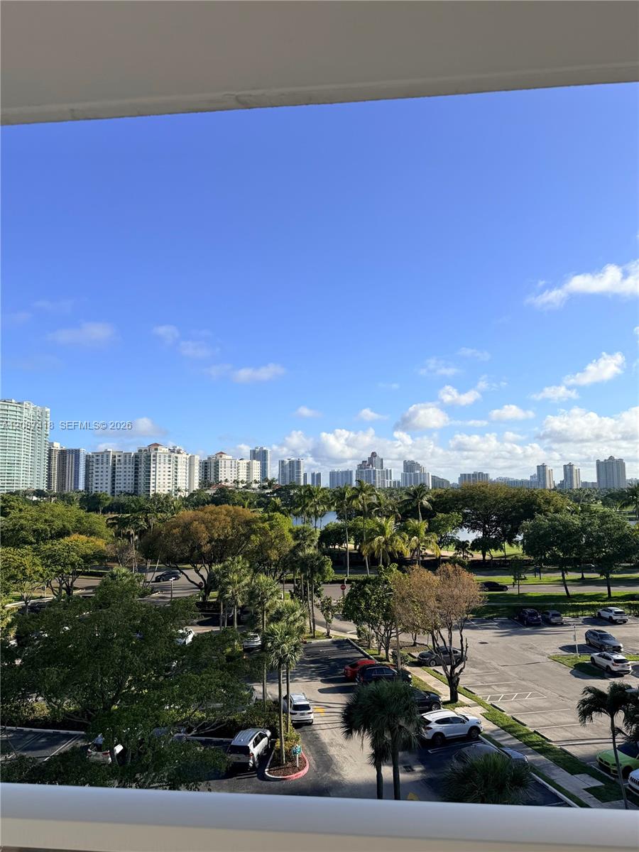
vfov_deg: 71.6
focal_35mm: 24
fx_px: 591
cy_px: 426
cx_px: 320
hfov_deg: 56.8
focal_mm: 6.76
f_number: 1.78
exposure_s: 1/4975
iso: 80
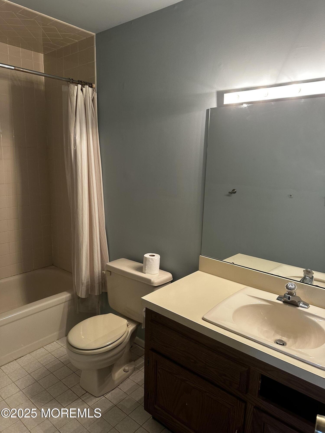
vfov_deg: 71.6
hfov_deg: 56.8
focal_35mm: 24
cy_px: 216
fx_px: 300
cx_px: 162
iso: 200
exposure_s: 1/60
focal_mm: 6.86
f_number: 1.78
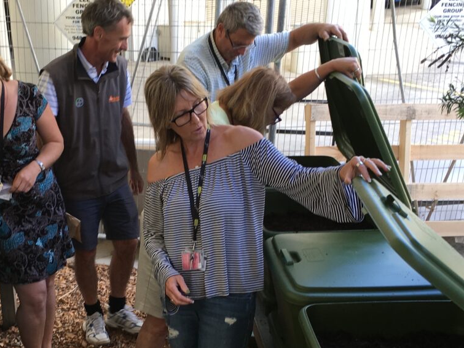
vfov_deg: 24.4
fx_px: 791
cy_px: 285
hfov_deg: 32.4
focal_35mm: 59
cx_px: 146
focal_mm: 4.15
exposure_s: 1/50
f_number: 2.2
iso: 25
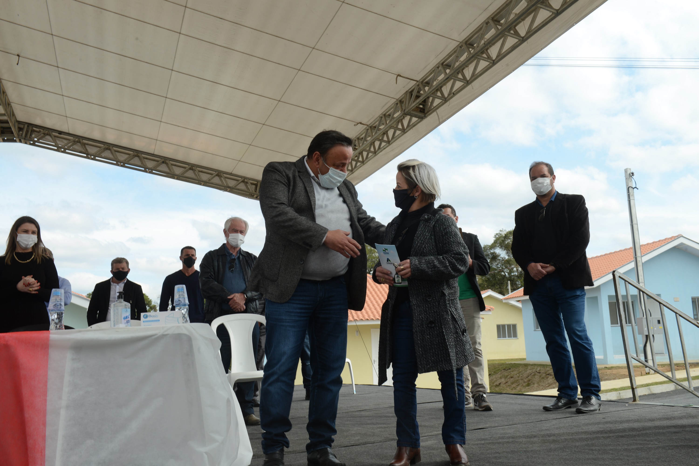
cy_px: 233
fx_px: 660
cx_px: 350
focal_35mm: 34
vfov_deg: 38.9
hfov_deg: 55.8
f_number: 13
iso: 200
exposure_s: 1/60
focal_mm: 34
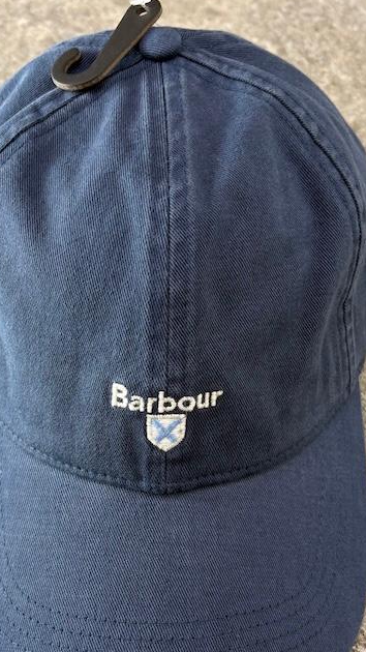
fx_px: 760
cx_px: 170
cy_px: 413
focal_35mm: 44
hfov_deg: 27.1
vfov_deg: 45.9
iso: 100
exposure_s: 1/100
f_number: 1.6
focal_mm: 5.96
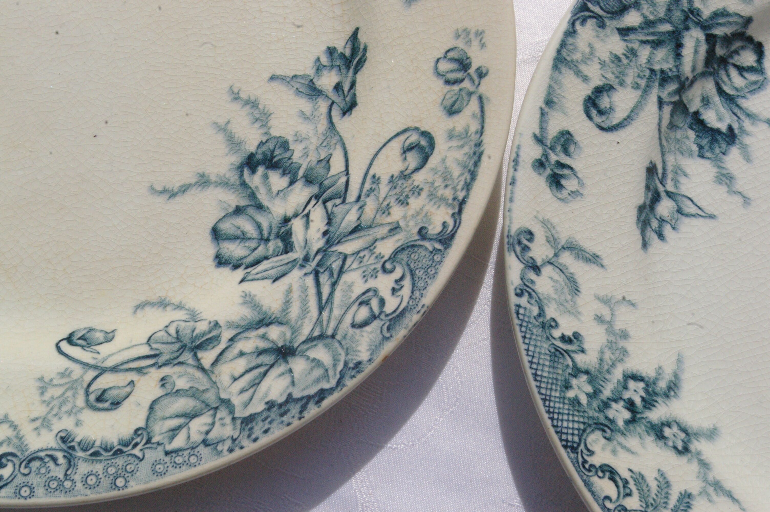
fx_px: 833
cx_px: 385
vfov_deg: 34.1
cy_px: 256
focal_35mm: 39
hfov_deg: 49.6
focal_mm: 26
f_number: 19
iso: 1600
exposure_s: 1/1500
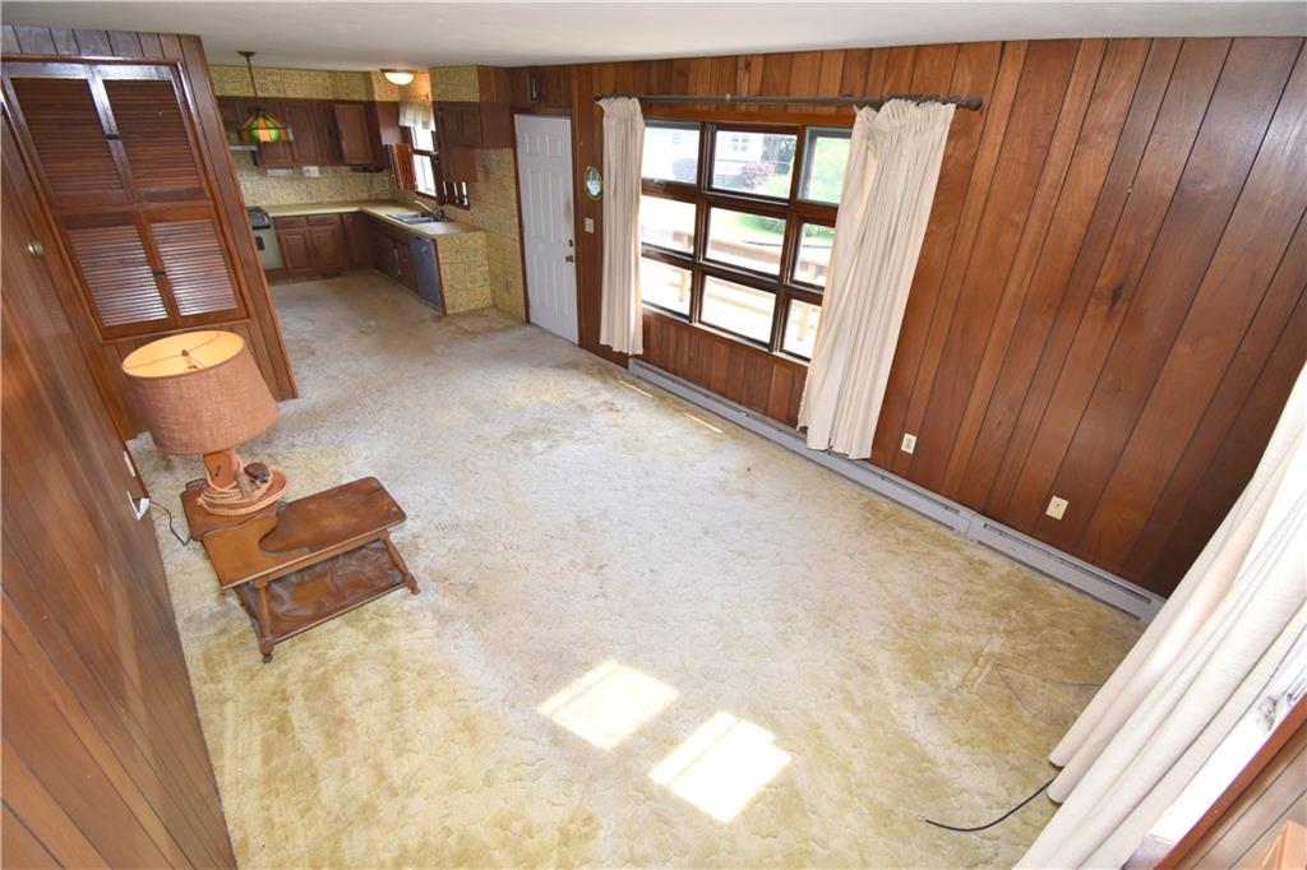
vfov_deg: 77.3
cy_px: 435
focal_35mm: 15
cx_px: 654
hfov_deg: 100.4
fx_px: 544
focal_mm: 10
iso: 360
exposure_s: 1/125
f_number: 5.6
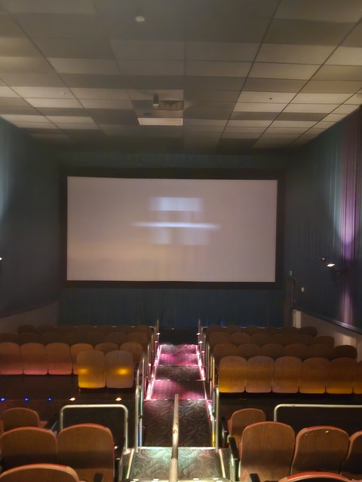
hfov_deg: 58.9
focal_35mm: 23
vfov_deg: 73.9
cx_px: 181
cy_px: 241
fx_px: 321
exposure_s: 1/2
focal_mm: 5.4
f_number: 1.8
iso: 2000
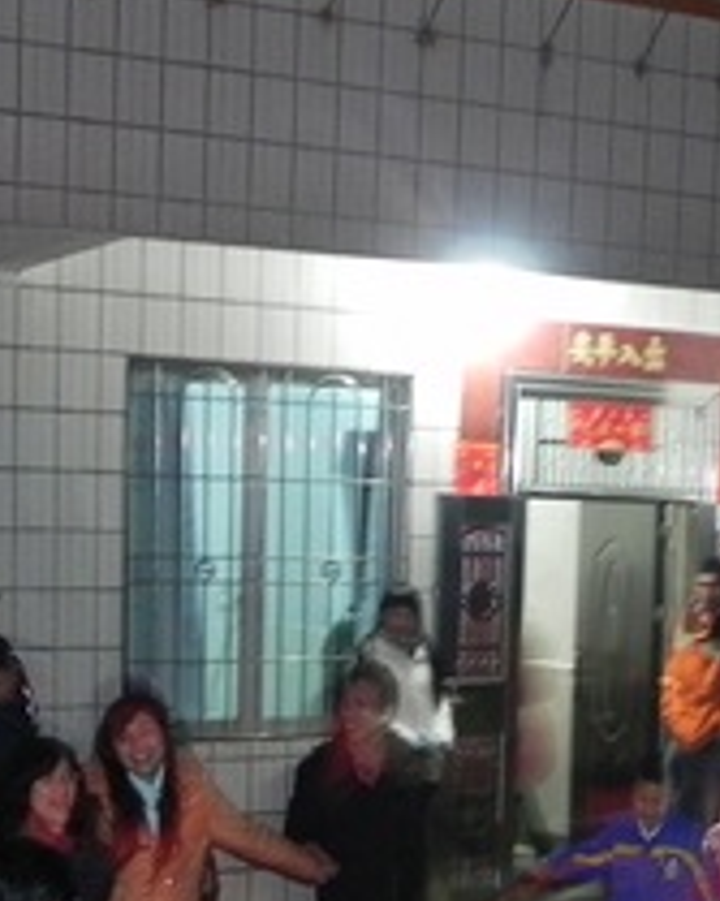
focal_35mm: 95
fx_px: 2532
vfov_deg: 19.5
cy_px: 938
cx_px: 746
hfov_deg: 15.8
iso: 272
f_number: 2.8
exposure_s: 1/6
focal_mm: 5.2
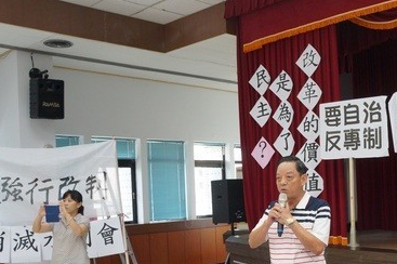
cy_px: 188
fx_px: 540
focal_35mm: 49
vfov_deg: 27.2
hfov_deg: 39.0
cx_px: 310
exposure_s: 1/60
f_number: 5.6
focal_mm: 20
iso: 800
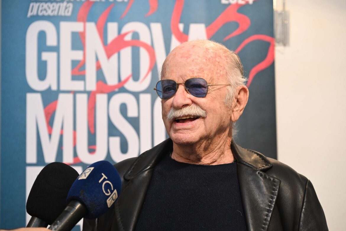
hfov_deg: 20.2
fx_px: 971
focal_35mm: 101
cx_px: 173
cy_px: 116
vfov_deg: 13.6
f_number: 5
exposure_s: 1/250
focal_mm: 101
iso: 1400
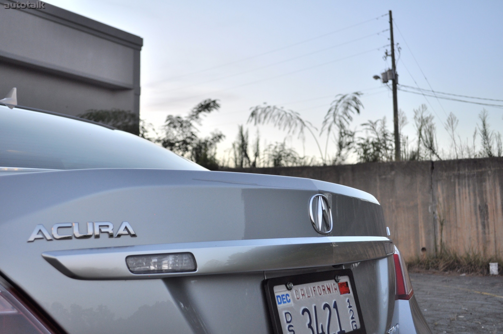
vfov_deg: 36.8
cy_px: 167
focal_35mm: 36
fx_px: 502
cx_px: 252
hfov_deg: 53.2
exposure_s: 1/80
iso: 400
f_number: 4.5
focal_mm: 24
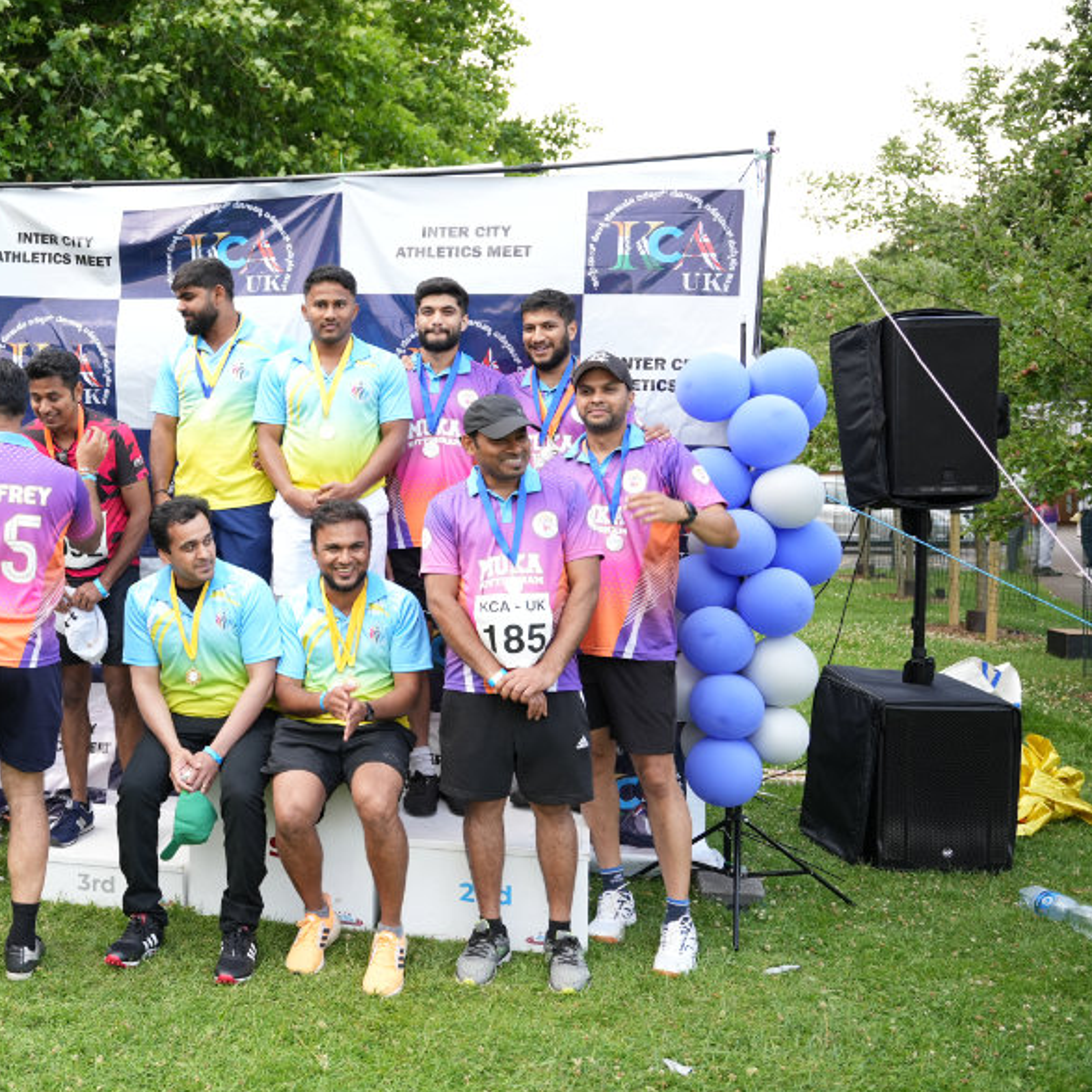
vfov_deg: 44.4
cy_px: 513
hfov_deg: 41.6
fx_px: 1336
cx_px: 154
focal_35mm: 37
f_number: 2.8
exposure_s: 1/250
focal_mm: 25.3
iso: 250
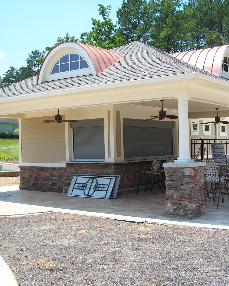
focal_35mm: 49
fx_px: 415
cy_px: 143
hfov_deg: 30.8
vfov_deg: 38.0
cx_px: 132
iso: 64
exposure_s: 1/640
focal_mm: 7.8
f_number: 2.8
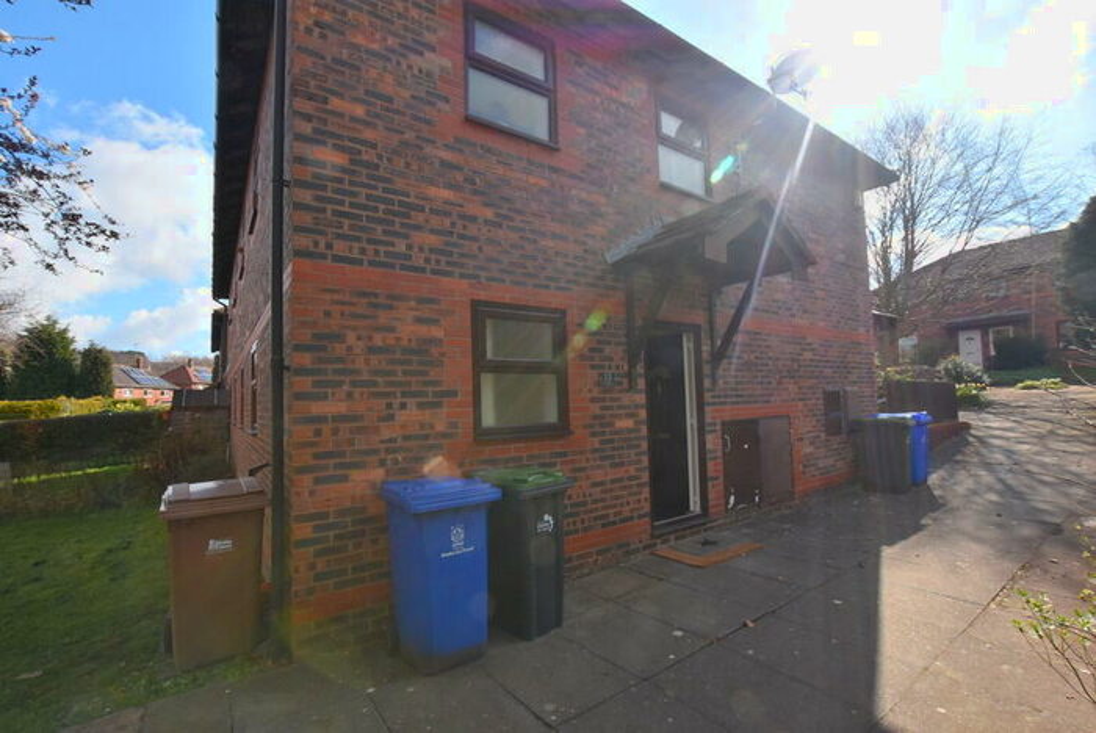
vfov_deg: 77.4
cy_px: 366
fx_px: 457
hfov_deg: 100.3
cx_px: 548
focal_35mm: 15
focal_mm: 10
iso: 450
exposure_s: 1/500
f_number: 8
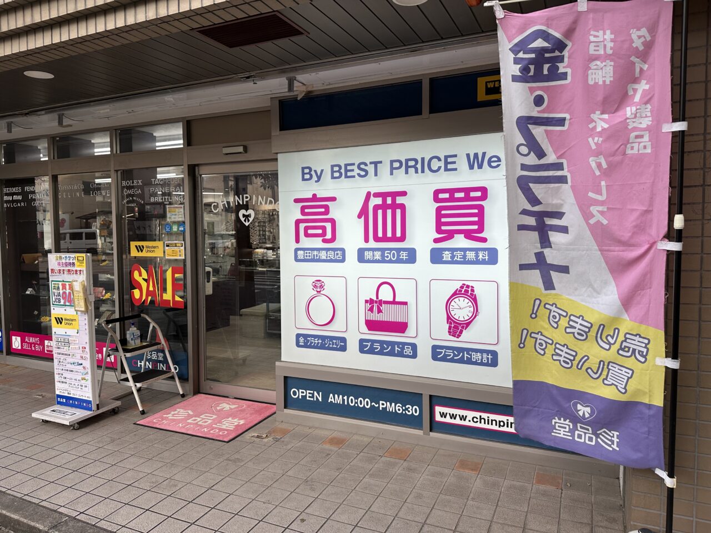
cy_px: 266
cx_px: 356
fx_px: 493
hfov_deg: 71.6
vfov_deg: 56.8
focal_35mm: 24
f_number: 1.78
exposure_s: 1/803
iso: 80
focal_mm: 6.86
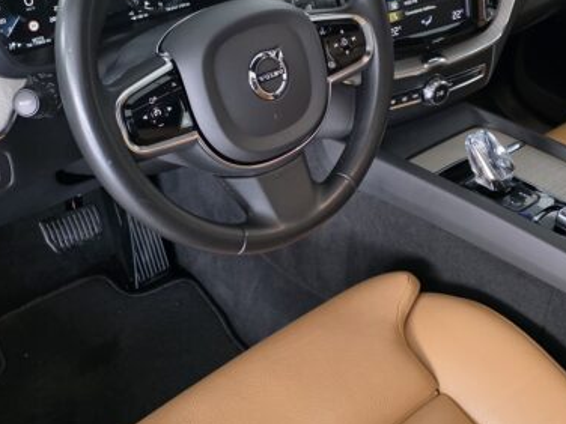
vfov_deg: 29.6
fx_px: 801
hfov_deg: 38.9
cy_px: 162
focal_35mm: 49
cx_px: 297
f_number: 1.7
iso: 1000
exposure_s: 1/100
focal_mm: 6.3
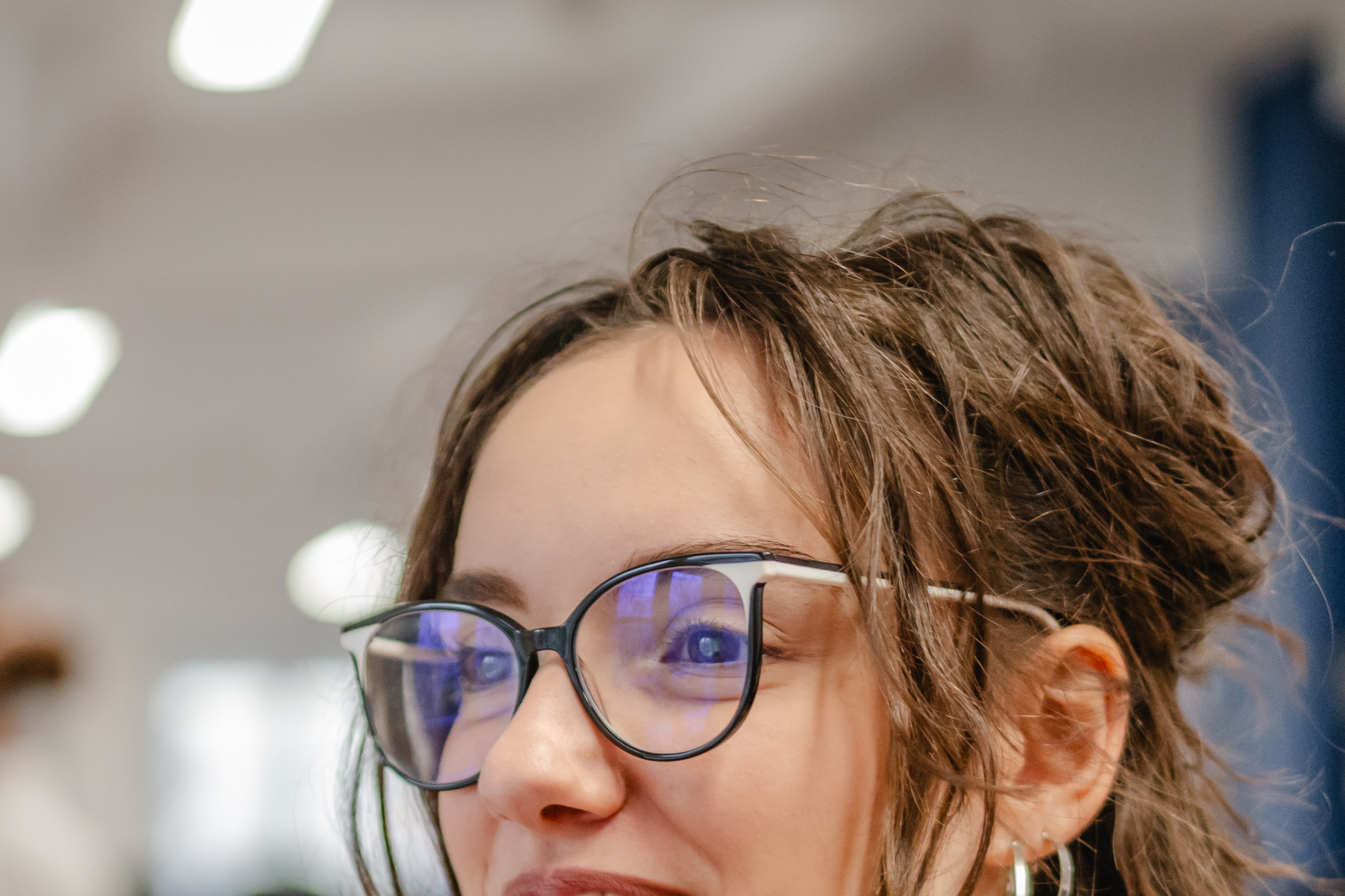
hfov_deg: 19.0
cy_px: 1198
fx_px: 3960
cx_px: 144
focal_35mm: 106
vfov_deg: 12.5
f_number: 1.6
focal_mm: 35
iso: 800
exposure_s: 1/640
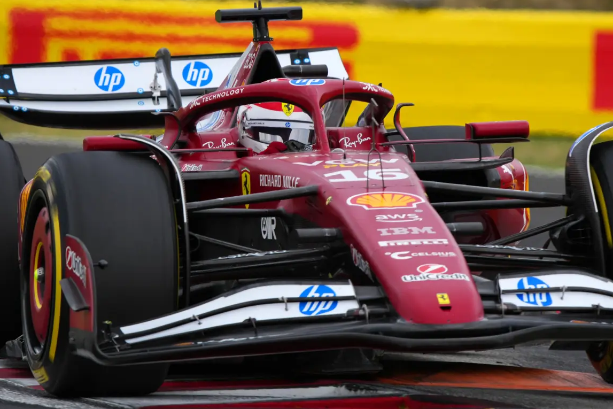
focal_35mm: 703
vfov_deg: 2.0
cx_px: 333
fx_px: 11971
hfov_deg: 2.9
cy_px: 181
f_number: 7.1
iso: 400
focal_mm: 448
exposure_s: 1/800
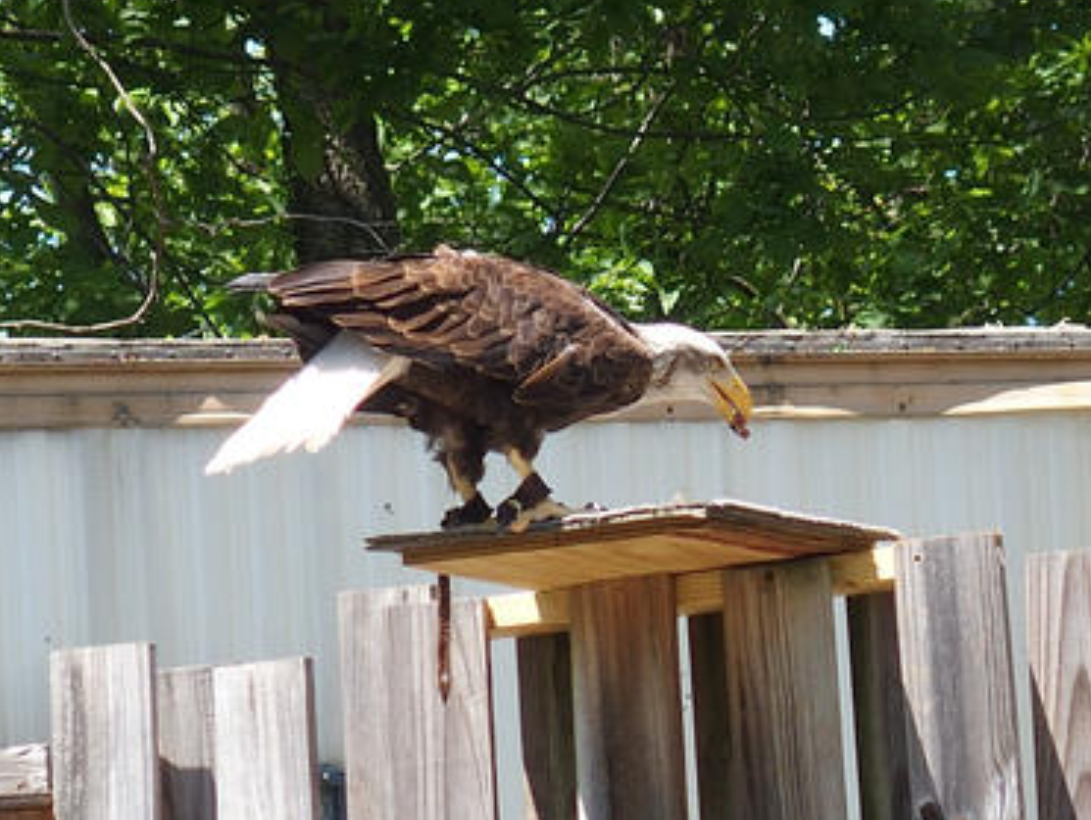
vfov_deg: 7.6
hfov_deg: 10.1
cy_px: 423
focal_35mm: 196
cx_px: 582
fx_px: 6183
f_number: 3.5
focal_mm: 38.6
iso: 100
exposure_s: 1/320
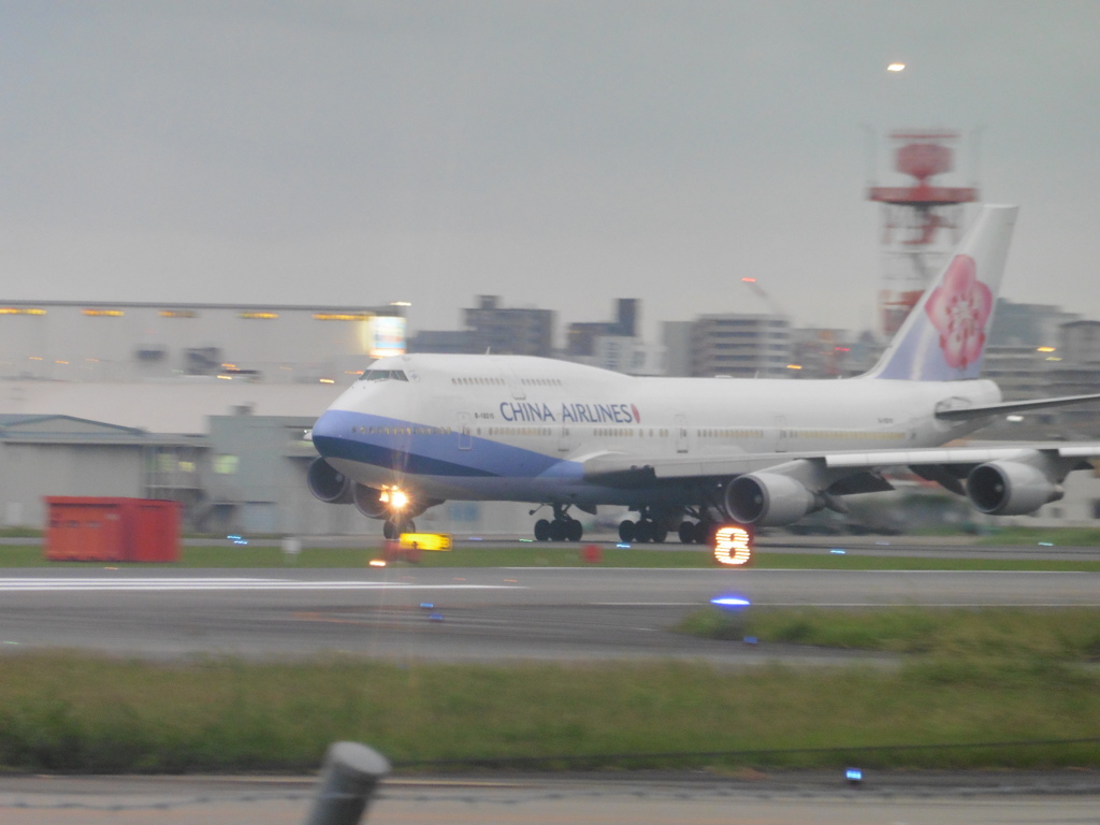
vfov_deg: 3.6
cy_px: 412
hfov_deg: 4.8
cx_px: 550
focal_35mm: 409
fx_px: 12997
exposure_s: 1/8
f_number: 6
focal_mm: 73.1
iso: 400
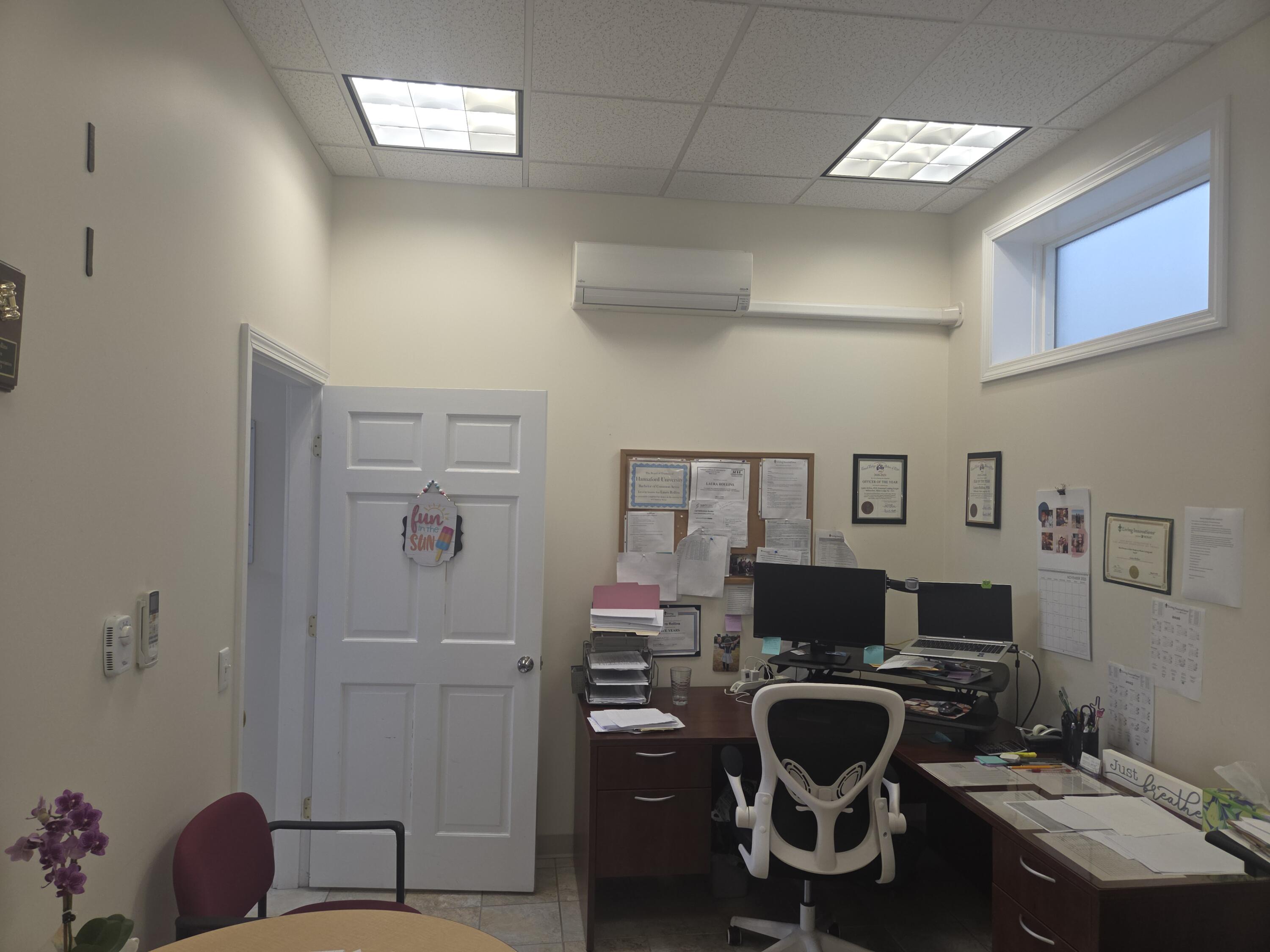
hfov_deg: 73.9
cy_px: 476
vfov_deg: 58.9
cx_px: 635
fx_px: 844
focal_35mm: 23
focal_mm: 5.4
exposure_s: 1/60
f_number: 1.8
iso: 40
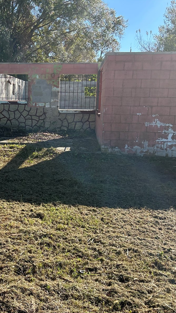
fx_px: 315
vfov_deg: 52.8
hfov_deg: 30.4
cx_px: 34
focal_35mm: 38
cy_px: 156
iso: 50
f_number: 1.5
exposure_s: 1/1901
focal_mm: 5.7
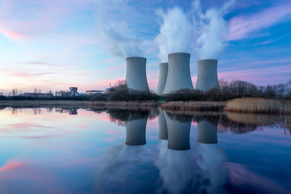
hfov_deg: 65.5
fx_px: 226
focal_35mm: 28
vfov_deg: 46.4
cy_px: 97
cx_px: 146
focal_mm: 28
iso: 100
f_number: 11
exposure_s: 2.5
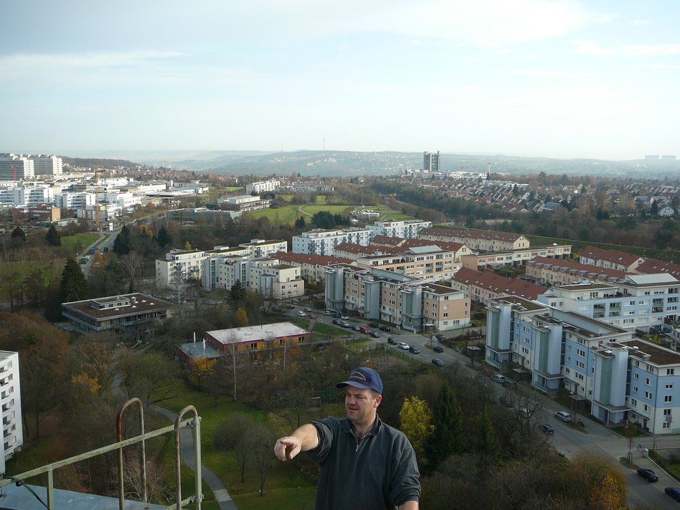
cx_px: 340
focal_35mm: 35
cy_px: 255
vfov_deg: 40.7
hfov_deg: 52.6
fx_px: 688
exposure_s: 1/500
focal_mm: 5.2
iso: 80
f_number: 2.8
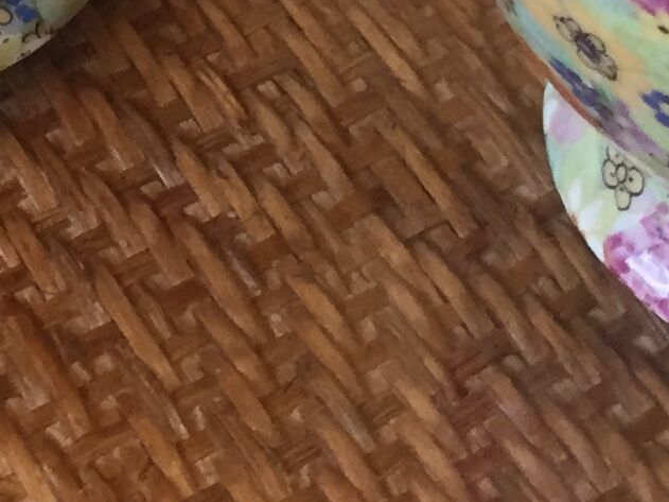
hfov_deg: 13.0
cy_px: -544
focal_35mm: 150
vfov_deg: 9.2
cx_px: 51
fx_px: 2898
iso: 125
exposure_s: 1/33
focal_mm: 4.15
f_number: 2.2
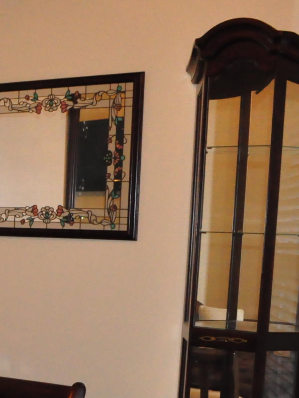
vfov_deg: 23.6
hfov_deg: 16.8
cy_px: 382
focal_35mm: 80
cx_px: -139
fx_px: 921
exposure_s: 1/60
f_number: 7.1
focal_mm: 18
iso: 3200
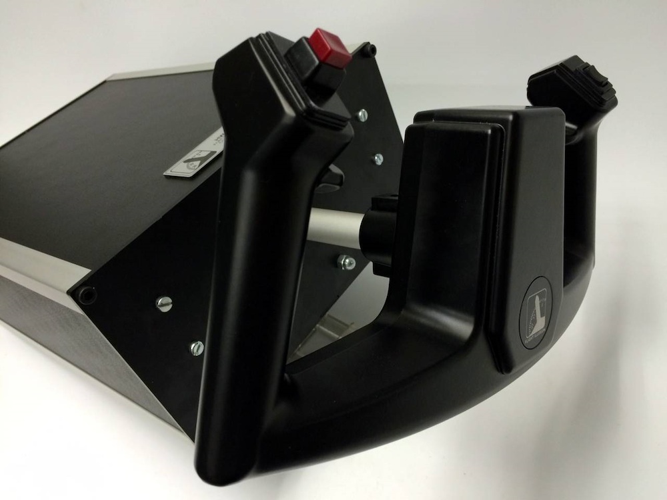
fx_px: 559
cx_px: 334
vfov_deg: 48.2
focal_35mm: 29
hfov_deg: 61.7
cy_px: 250
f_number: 2.2
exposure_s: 1/30
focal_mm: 4.15
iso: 64
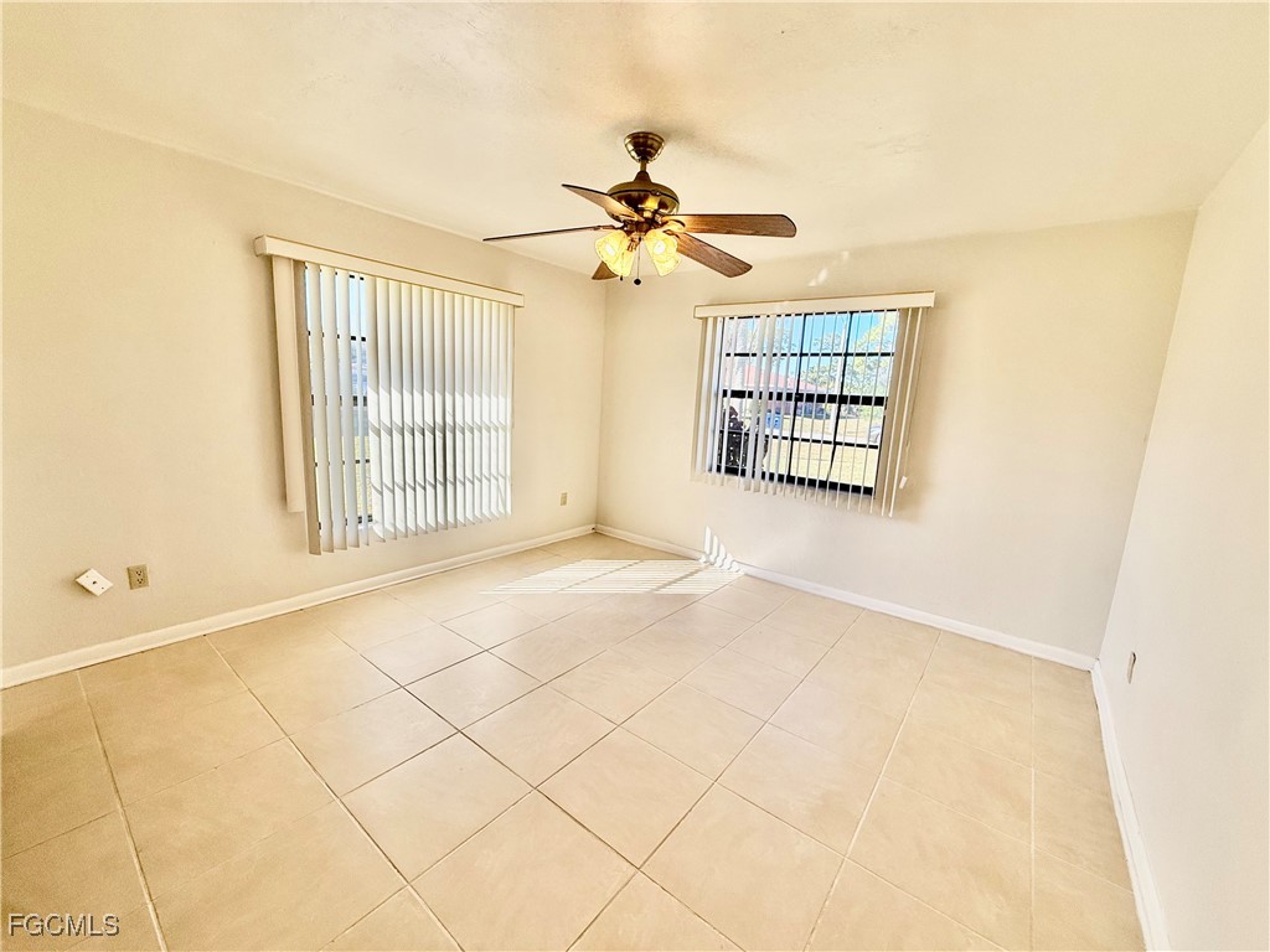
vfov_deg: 85.7
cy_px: 476
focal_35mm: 14
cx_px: 635
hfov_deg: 102.1
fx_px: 514
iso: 50
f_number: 2.2
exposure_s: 1/424
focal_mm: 2.22
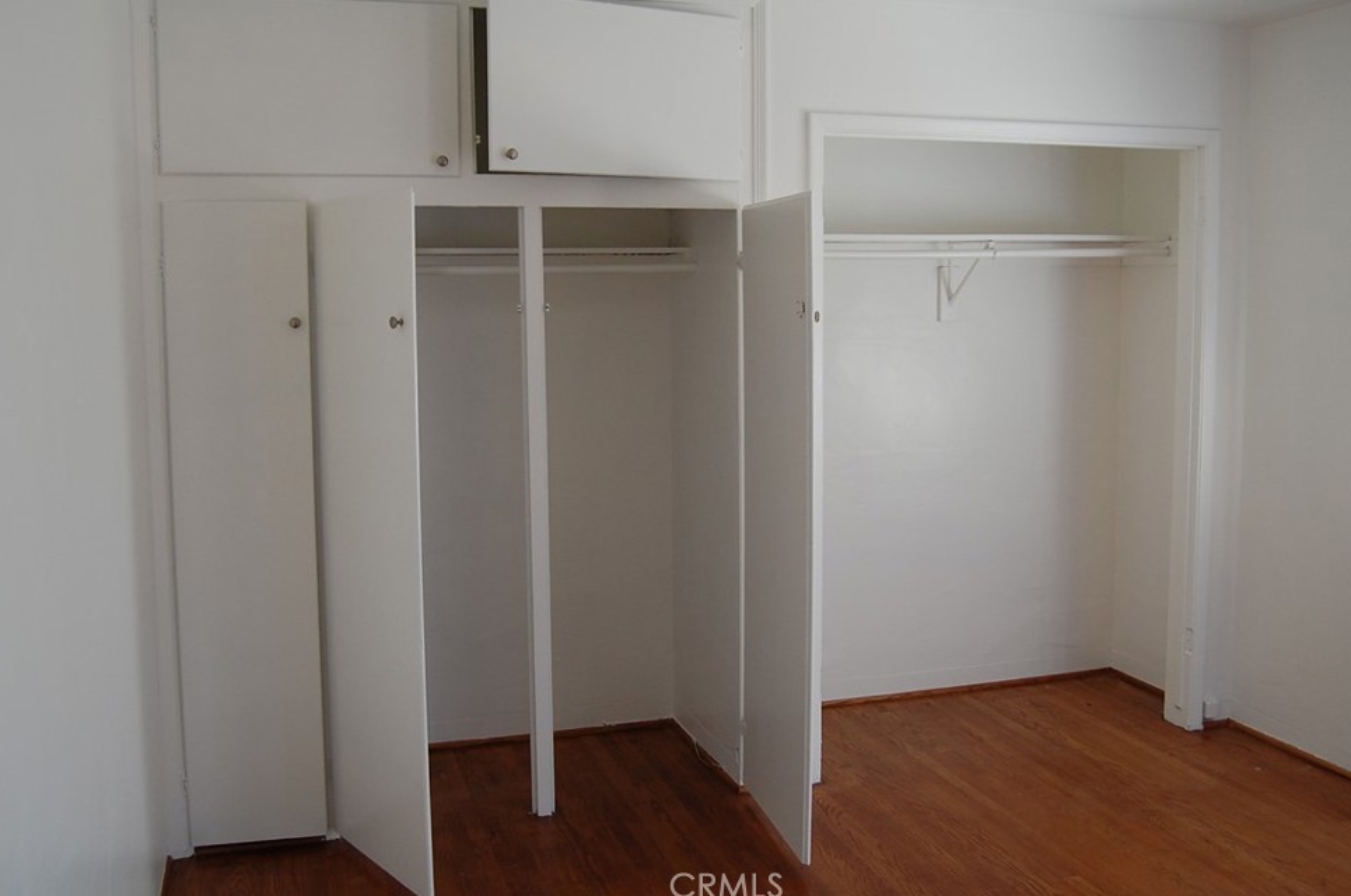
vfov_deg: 37.7
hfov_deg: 54.5
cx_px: 655
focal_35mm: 35
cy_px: 430
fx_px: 1311
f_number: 5
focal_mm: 22
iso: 400
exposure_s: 1/100
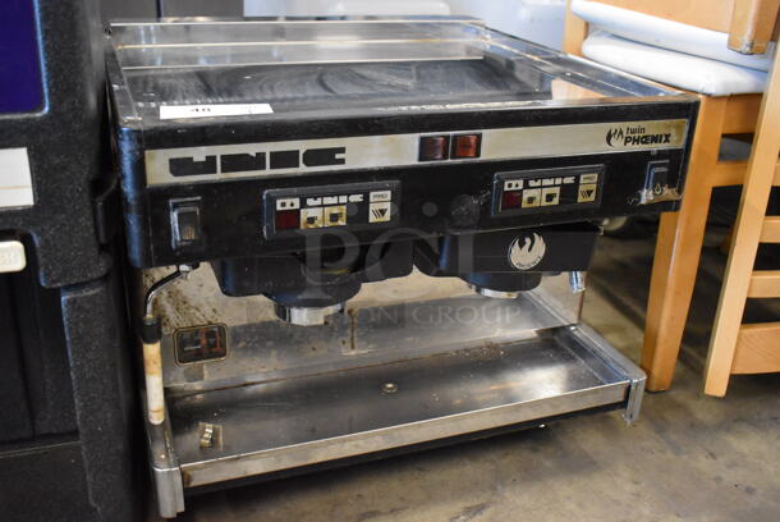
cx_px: 390
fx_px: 781
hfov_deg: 53.1
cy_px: 261
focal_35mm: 36
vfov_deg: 37.0
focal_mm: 24
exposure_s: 1/125
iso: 7200
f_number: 4
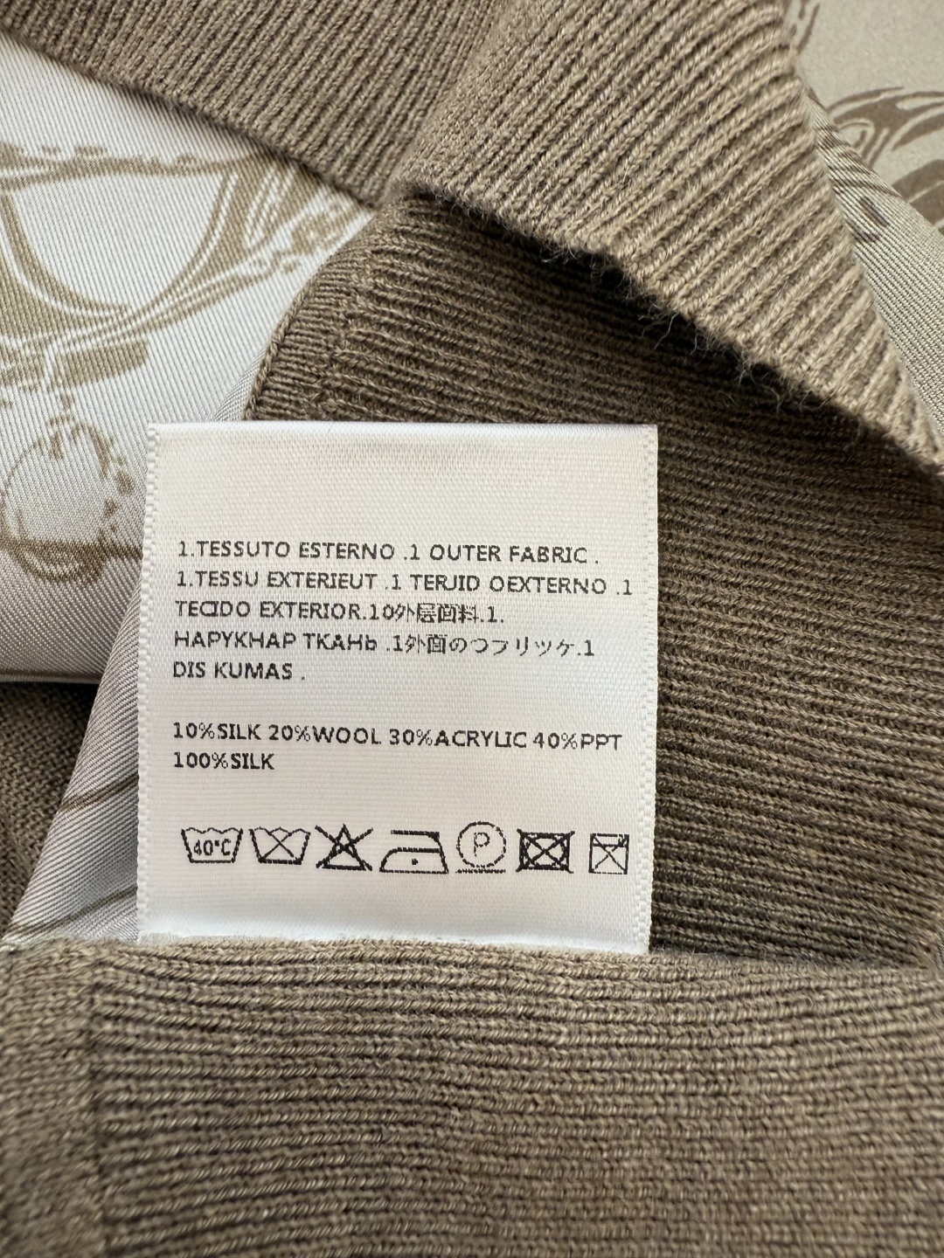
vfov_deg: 71.6
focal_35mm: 24
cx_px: 472
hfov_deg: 56.8
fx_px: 873
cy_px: 629
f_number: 2.2
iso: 80
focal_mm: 2.22
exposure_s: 1/100
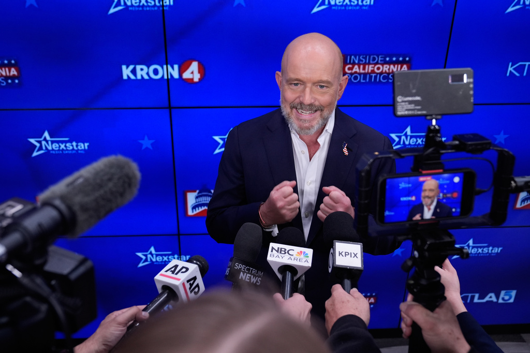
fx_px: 515
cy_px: 176
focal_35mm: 35
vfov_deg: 37.8
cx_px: 265
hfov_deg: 54.4
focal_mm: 35
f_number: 4
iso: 2500
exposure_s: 1/400
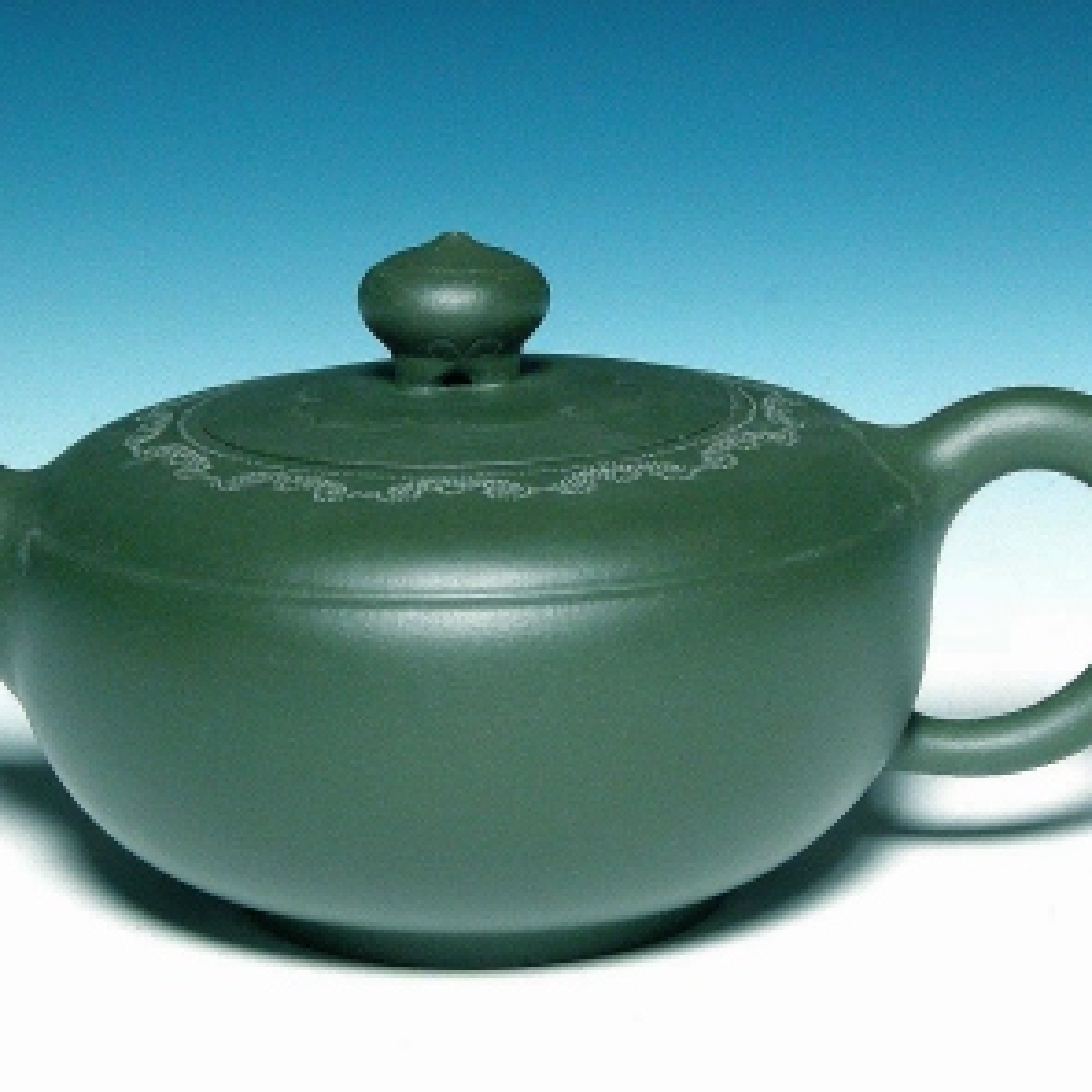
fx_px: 4854
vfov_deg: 12.8
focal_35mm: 136
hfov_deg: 12.8
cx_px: 531
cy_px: 542
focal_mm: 29.5
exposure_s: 1/3.9
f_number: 7.5
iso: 400
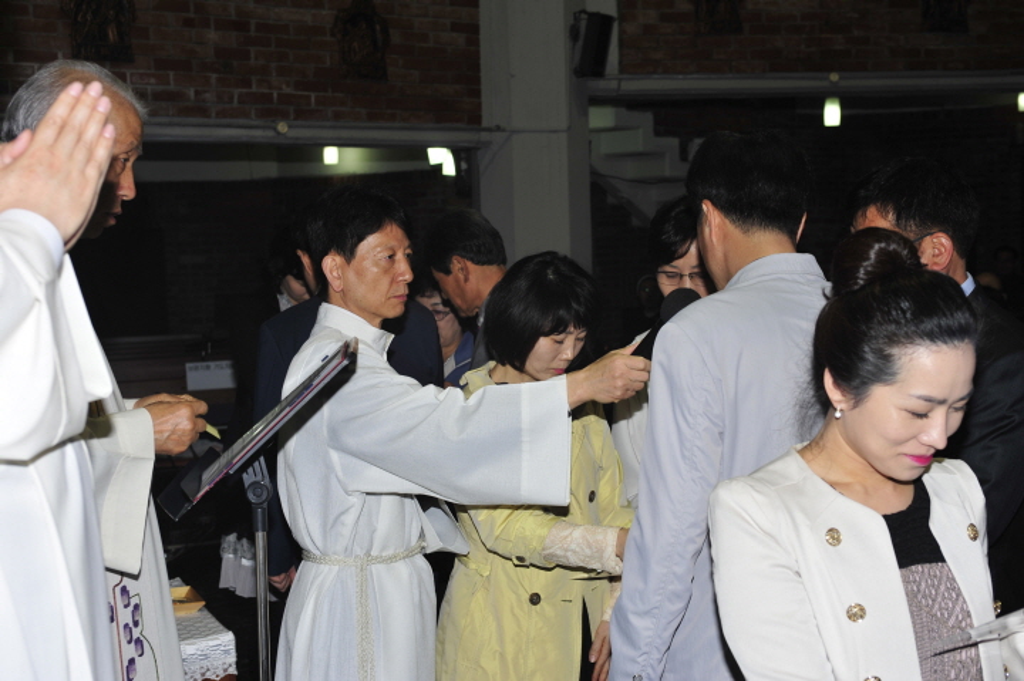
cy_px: 340
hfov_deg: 38.2
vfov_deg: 26.0
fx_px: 1478
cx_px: 512
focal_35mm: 52
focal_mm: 52
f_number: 7.1
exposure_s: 1/60
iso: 200
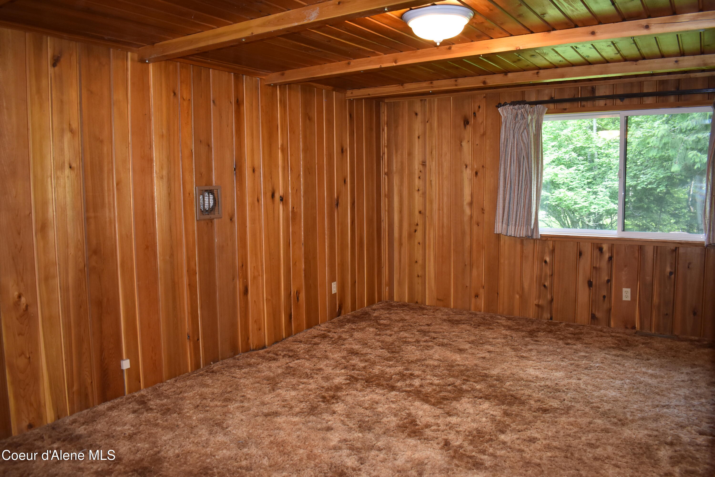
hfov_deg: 67.4
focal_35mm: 27
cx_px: 358
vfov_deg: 47.9
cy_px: 238
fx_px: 536
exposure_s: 1/60
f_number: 3.5
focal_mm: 18
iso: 720
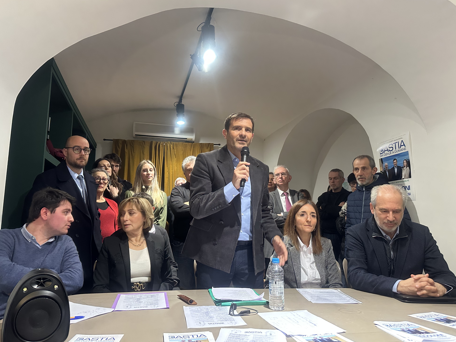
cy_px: 168
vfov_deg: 54.9
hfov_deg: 69.4
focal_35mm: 25
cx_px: 221
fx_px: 329
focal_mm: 6.86
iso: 500
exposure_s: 1/50
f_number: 1.78
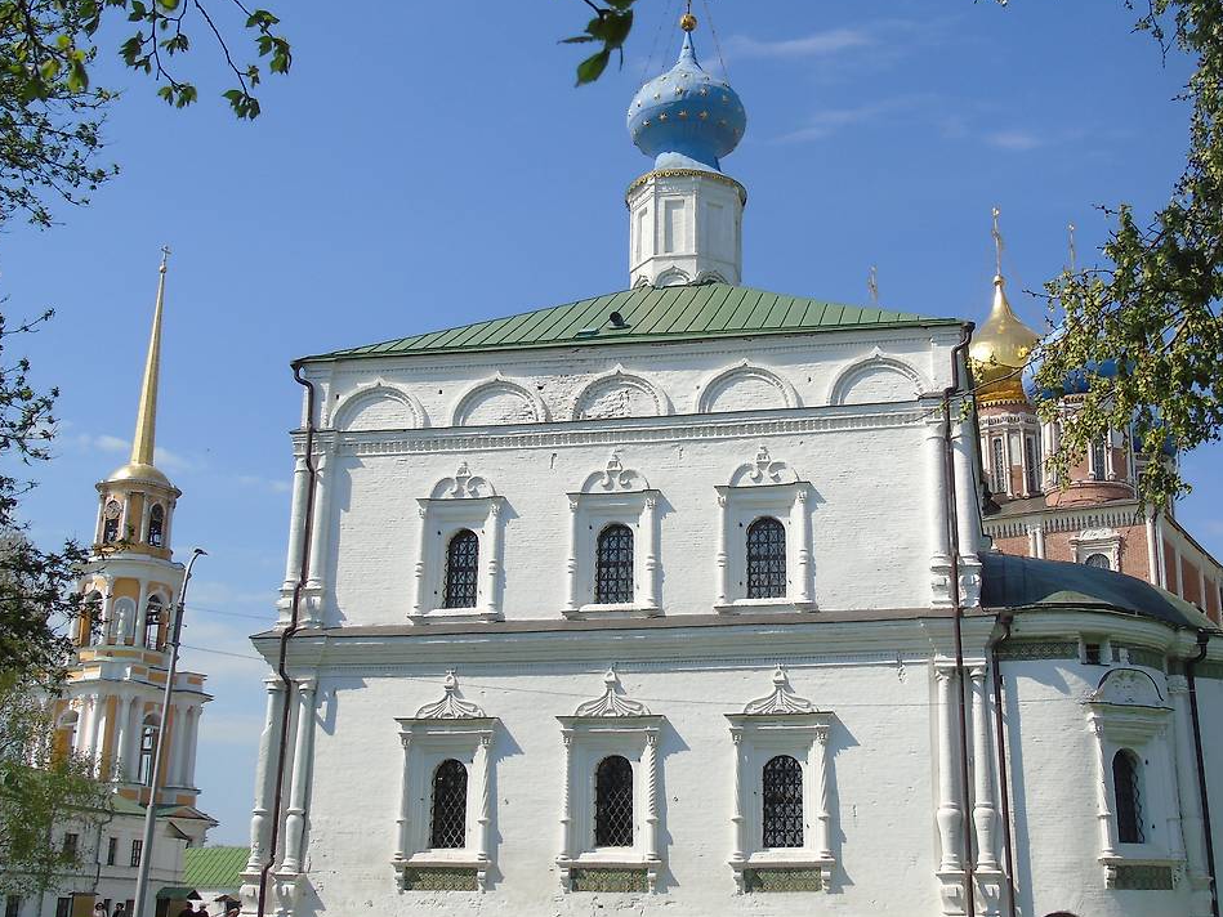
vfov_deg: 33.6
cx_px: 702
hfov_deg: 43.7
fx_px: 1519
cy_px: 460
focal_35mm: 43
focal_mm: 6.1
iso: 80
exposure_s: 1/1000
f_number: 3.9
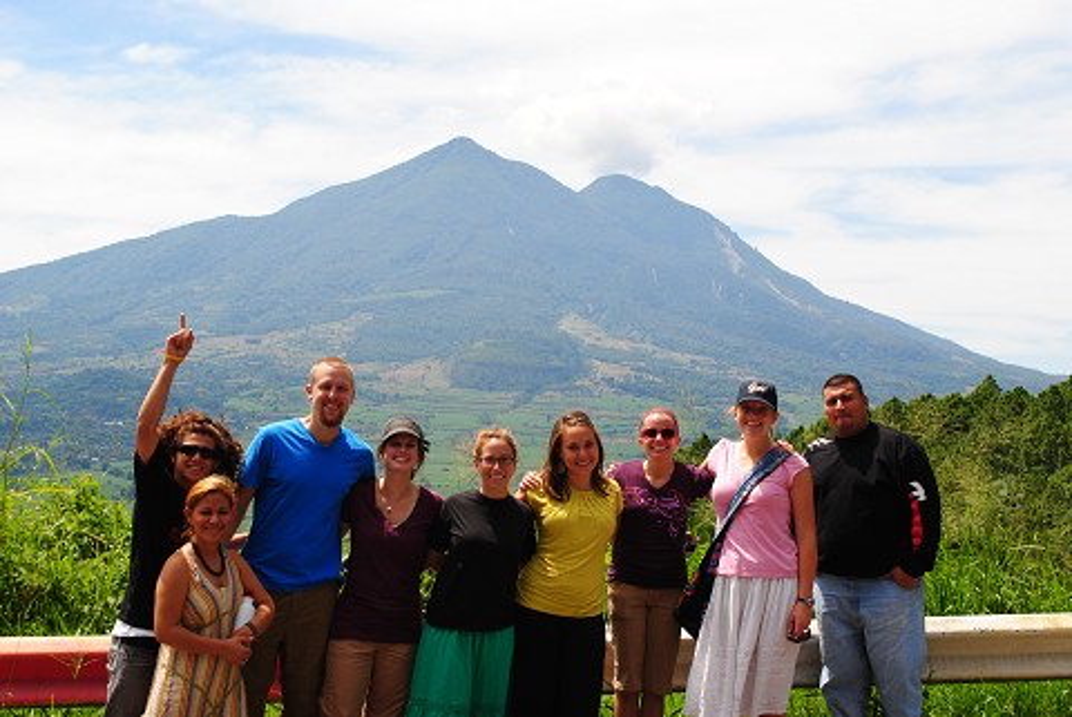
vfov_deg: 28.1
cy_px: 358
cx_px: 536
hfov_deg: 41.1
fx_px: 1431
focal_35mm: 48
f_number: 10
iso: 180
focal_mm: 32
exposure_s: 1/250
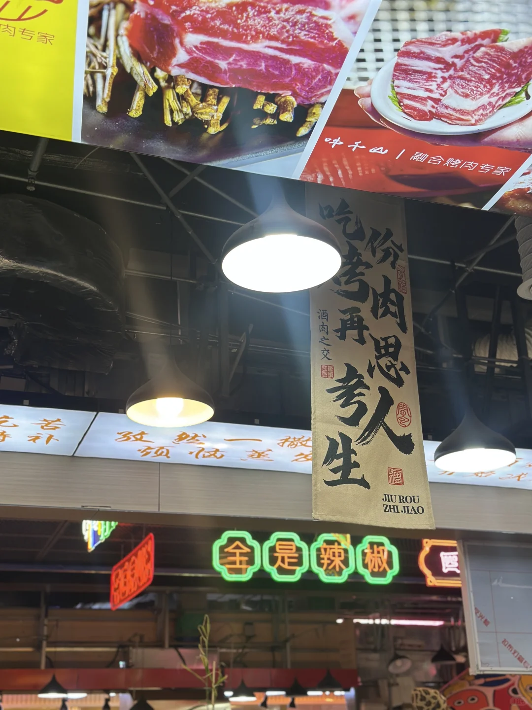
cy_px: 355
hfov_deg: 30.3
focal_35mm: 48
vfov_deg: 39.7
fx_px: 984
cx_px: 266
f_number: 1.78
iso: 64
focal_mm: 6.86
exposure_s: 1/107
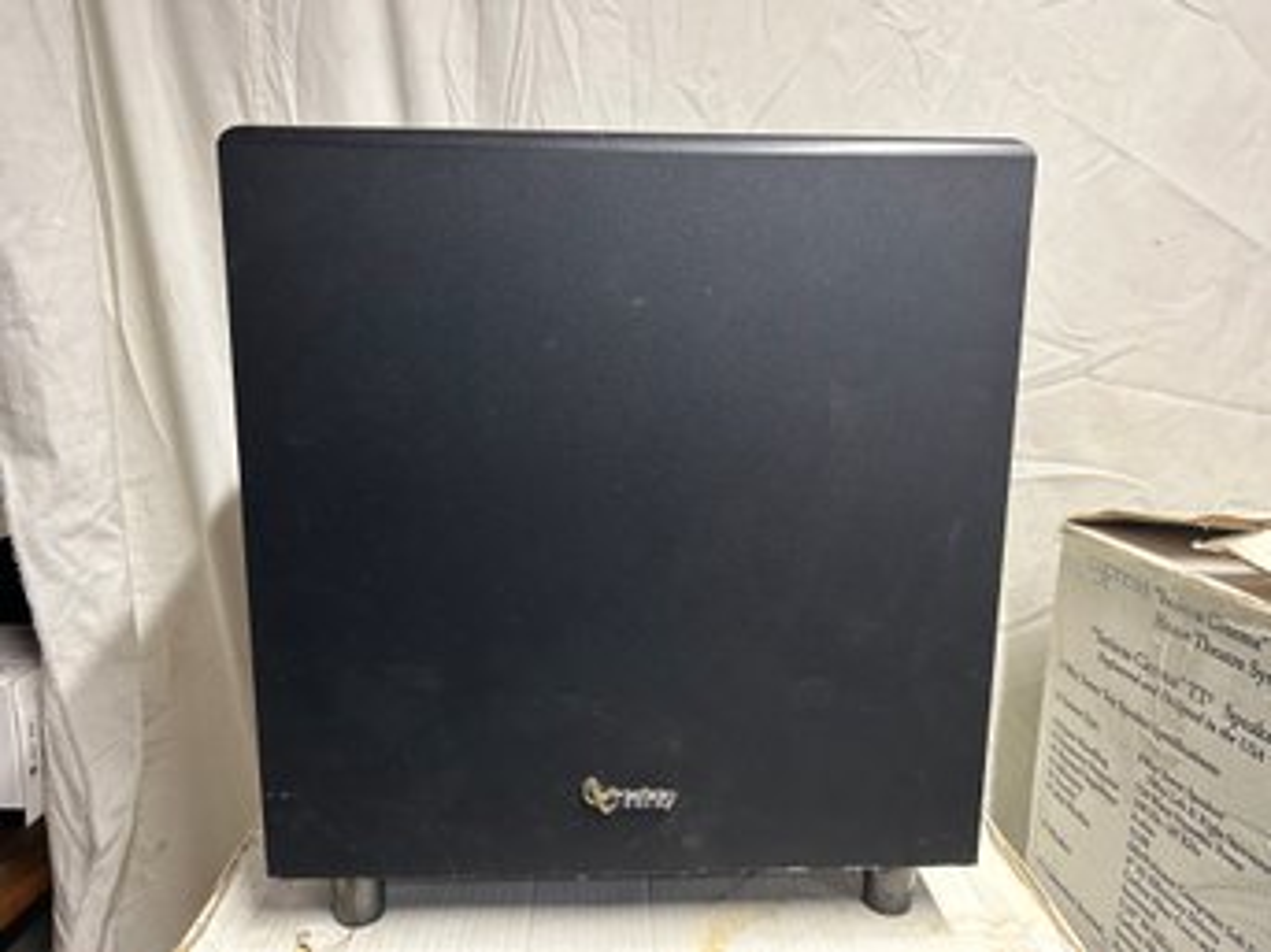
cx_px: 636
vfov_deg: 53.0
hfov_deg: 67.3
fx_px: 954
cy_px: 476
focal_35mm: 26
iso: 250
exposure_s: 1/60
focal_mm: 5.7
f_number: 1.5
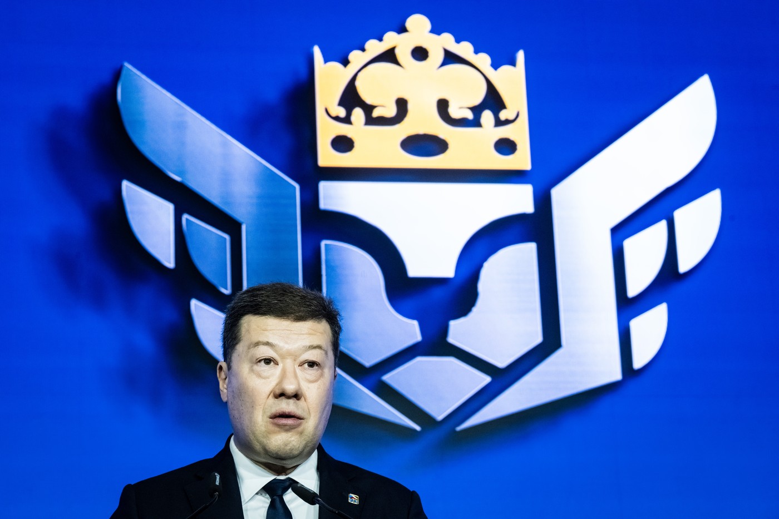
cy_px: 260
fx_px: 2596
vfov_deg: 11.4
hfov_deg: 17.1
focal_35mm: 120
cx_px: 390
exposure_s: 1/60
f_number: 9
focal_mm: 120
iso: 2500
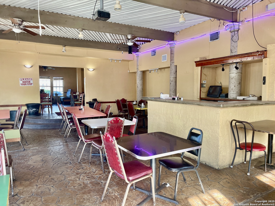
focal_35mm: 26
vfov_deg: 53.1
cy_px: 103
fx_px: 207
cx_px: 138
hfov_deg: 67.3
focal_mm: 5.1
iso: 125
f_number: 1.6
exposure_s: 1/117
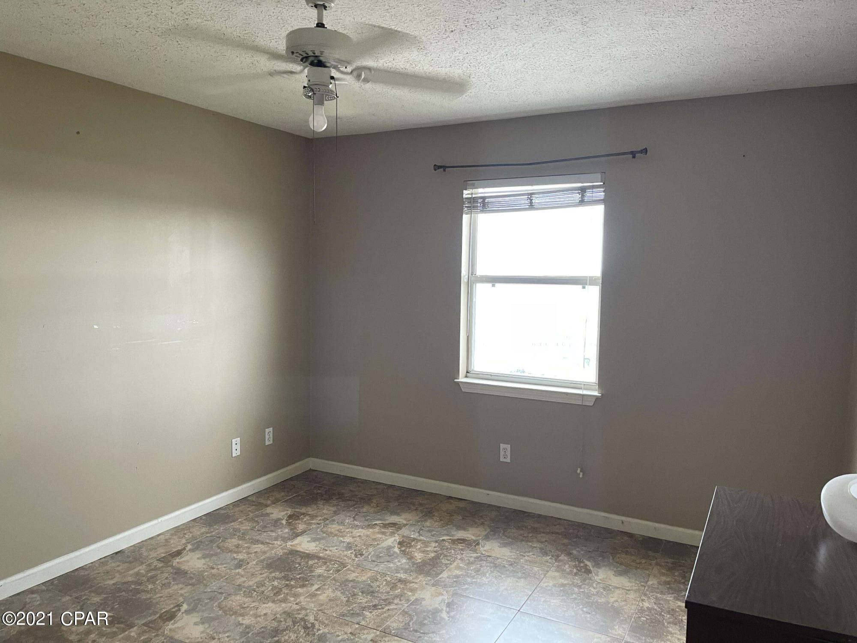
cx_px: 428
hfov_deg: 67.3
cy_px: 322
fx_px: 644
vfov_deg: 53.1
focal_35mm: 26
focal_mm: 5.1
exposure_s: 1/60
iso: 250
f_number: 1.6
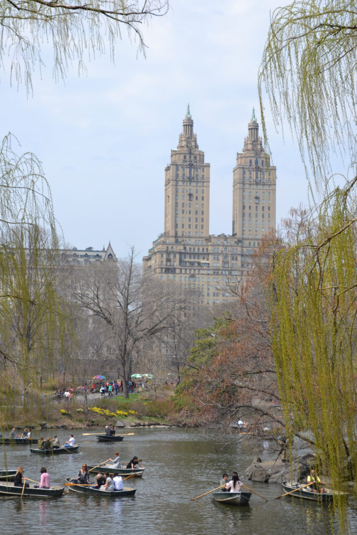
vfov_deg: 24.6
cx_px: 178
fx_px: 1227
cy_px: 268
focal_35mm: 82
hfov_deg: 16.6
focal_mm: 55
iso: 100
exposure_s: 1/250
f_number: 8
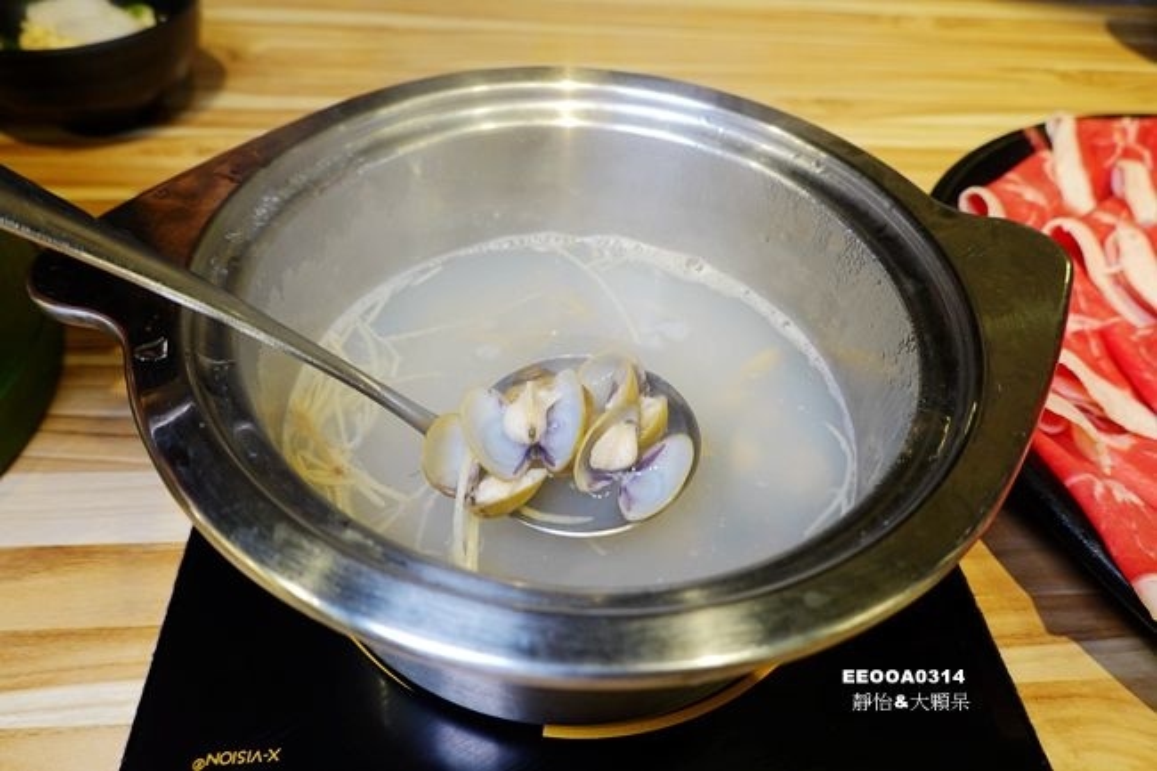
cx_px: 578
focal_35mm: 24
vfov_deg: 53.1
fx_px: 771
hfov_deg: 73.8
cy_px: 386
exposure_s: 1/30
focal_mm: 9
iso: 250
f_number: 2.8
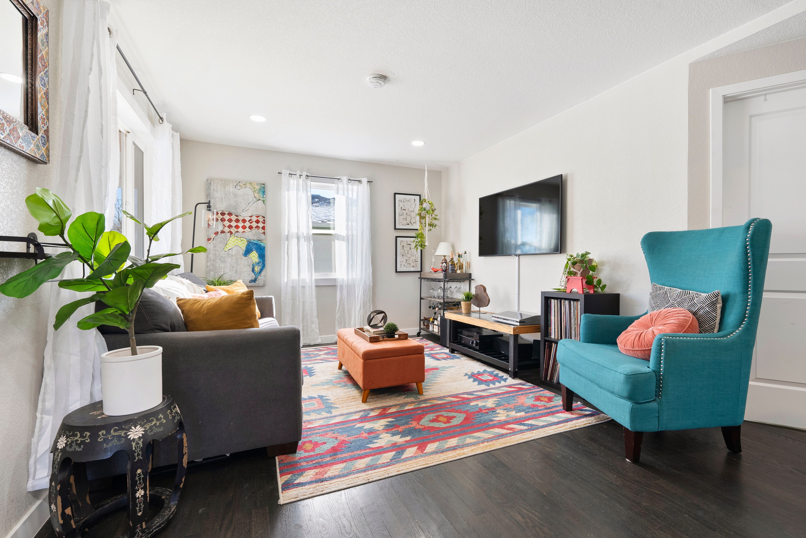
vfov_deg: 73.8
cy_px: 269
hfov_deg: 96.7
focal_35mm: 16
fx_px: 358
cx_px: 403
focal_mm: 16
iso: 500
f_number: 8
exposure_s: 1/13
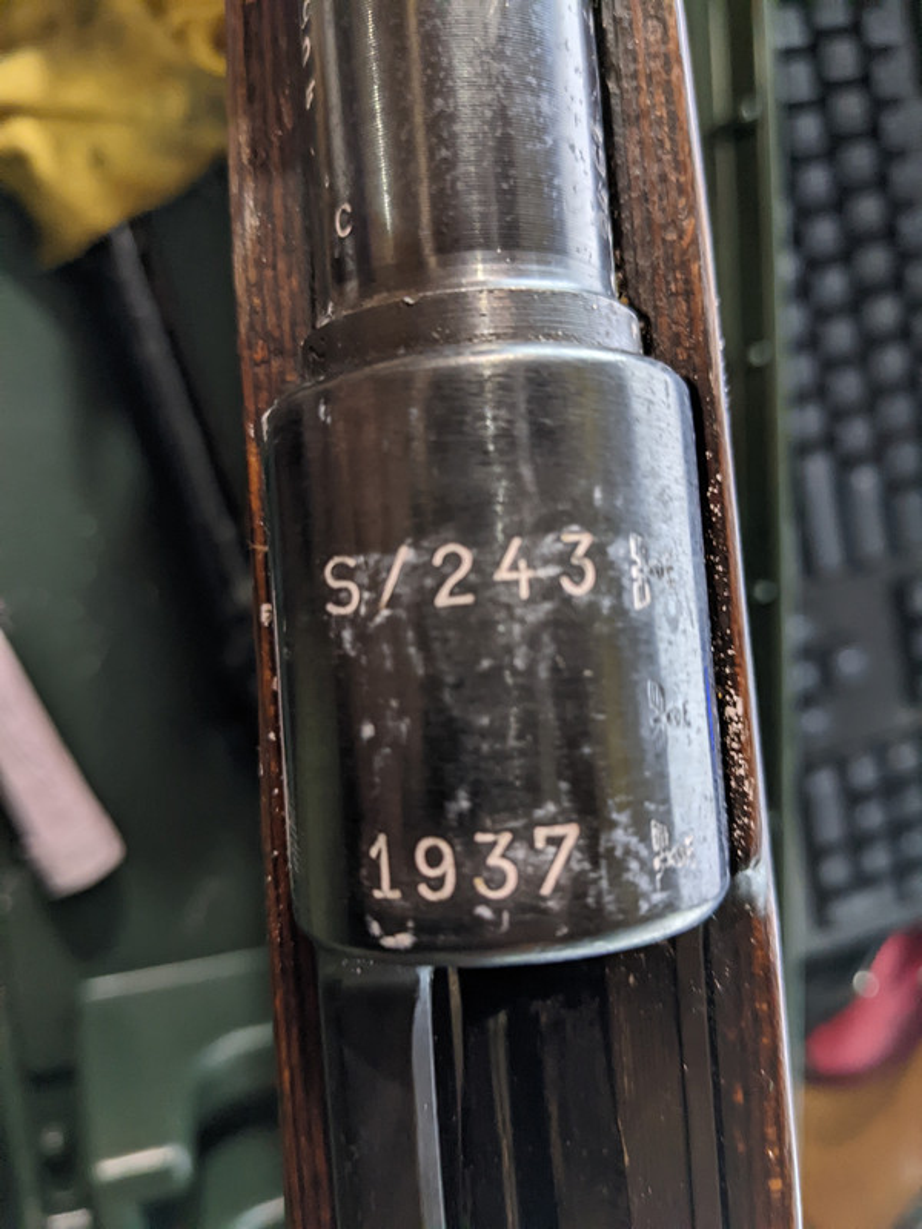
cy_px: 614
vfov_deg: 65.3
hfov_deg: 51.4
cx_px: 461
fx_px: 959
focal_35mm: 27
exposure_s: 1/40
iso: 340
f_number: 1.73
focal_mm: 4.38
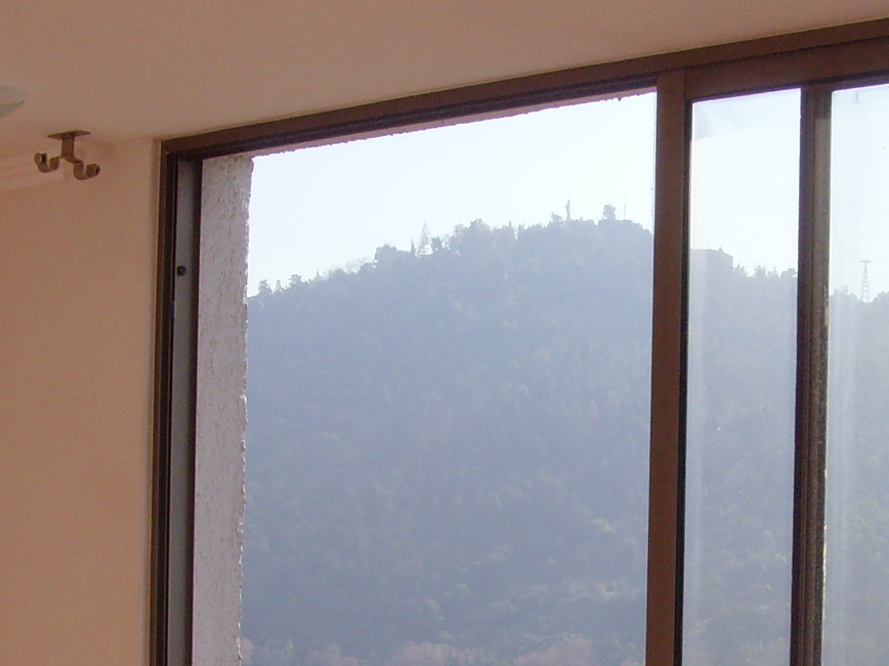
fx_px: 2363
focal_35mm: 92
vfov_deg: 15.7
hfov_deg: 21.3
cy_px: 701
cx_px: 527
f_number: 6.3
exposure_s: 1/350
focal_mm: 6.6
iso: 100
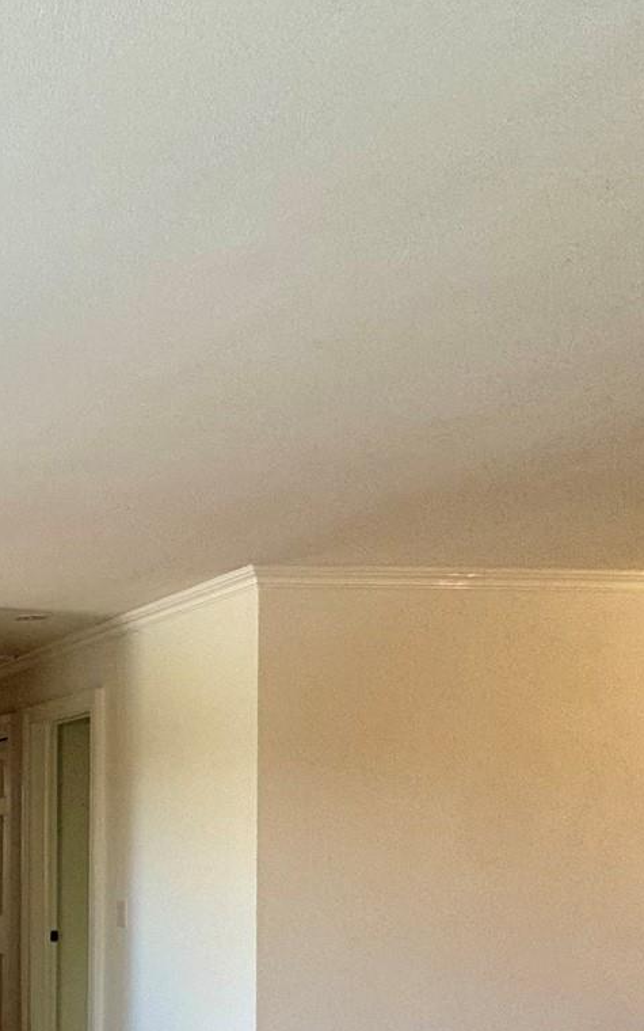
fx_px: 1123
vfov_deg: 46.0
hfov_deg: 23.4
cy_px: 861
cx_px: -393
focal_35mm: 40
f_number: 2.2
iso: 125
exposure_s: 1/120
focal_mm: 2.22
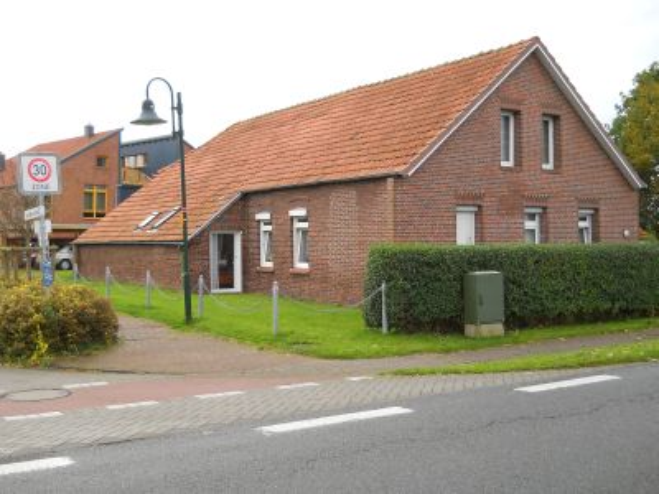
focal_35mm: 41
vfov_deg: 35.1
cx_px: 330
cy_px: 247
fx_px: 781
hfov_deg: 45.8
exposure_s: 1/160
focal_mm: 6.72
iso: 80
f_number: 3.1
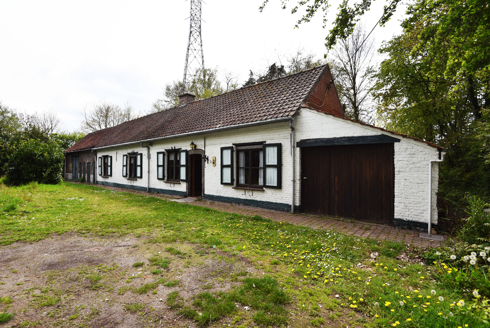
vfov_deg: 73.8
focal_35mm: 16
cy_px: 164
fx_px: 218
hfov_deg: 96.7
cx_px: 245
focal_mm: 16
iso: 100
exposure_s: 1/200
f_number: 10
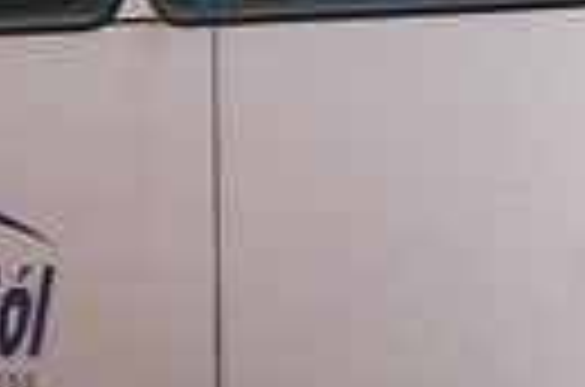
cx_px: -1188
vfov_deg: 2.4
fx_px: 9256
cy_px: 38
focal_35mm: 571
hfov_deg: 3.5
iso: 50
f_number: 4
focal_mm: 13.2
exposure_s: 1/195
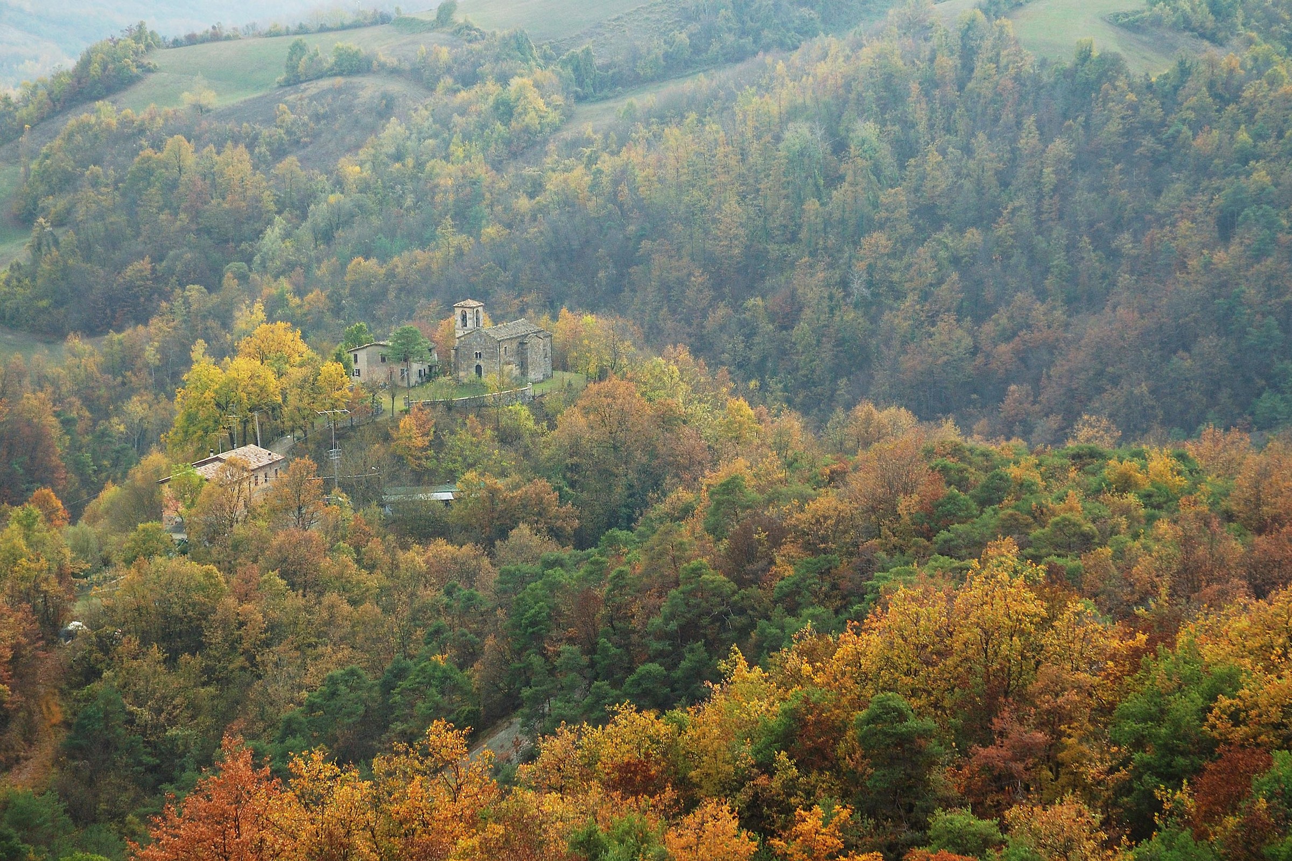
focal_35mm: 105
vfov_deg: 13.0
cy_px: 430
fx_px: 3768
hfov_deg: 19.5
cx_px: 646
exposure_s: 1/160
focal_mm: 70
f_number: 6.3
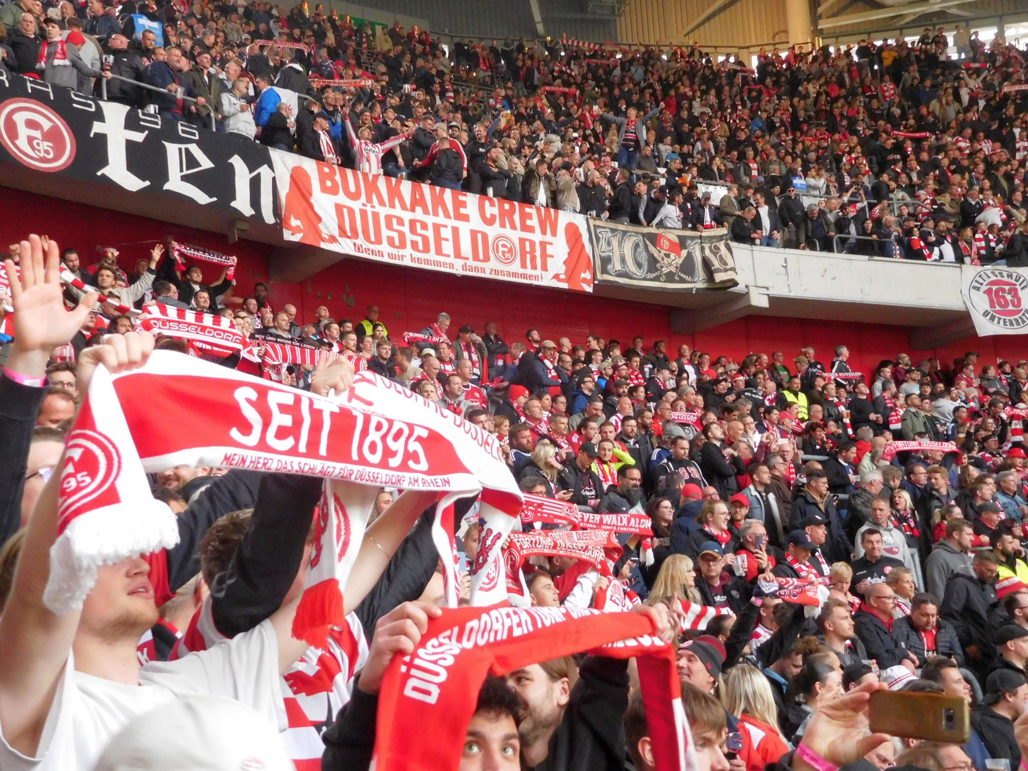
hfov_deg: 42.1
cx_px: 514
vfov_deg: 32.2
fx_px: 1336
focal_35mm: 45
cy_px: 386
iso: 720
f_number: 4
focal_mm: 8
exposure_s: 1/60
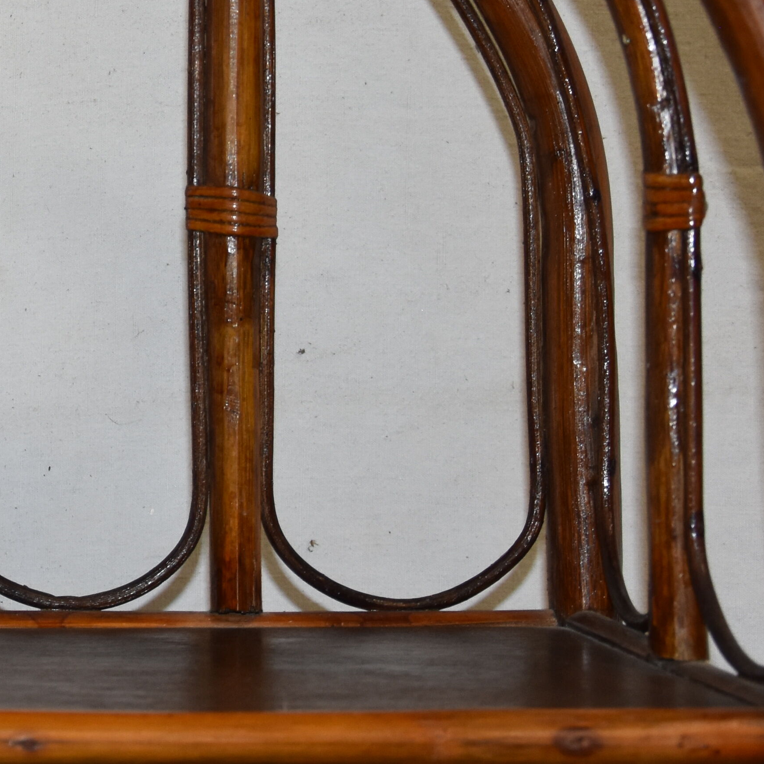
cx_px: -203
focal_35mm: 154
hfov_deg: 11.1
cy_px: 90
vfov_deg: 11.2
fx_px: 3857
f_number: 4.5
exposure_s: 1/60
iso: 450
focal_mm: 35
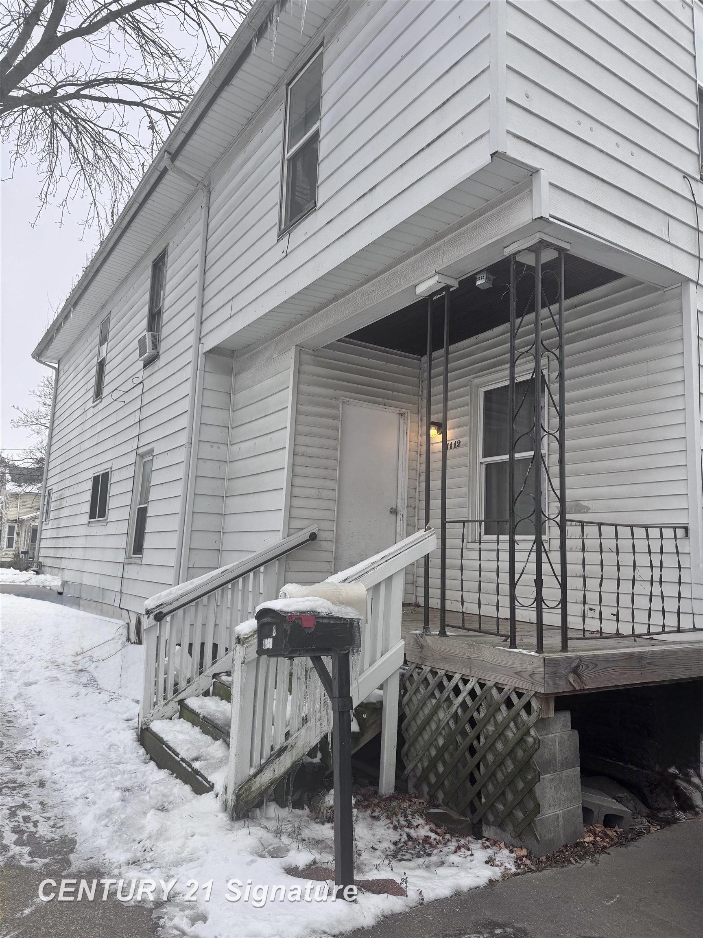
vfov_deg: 71.6
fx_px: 650
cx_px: 352
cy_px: 469
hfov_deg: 56.8
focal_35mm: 24
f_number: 1.78
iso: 80
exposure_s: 1/747
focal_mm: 6.76
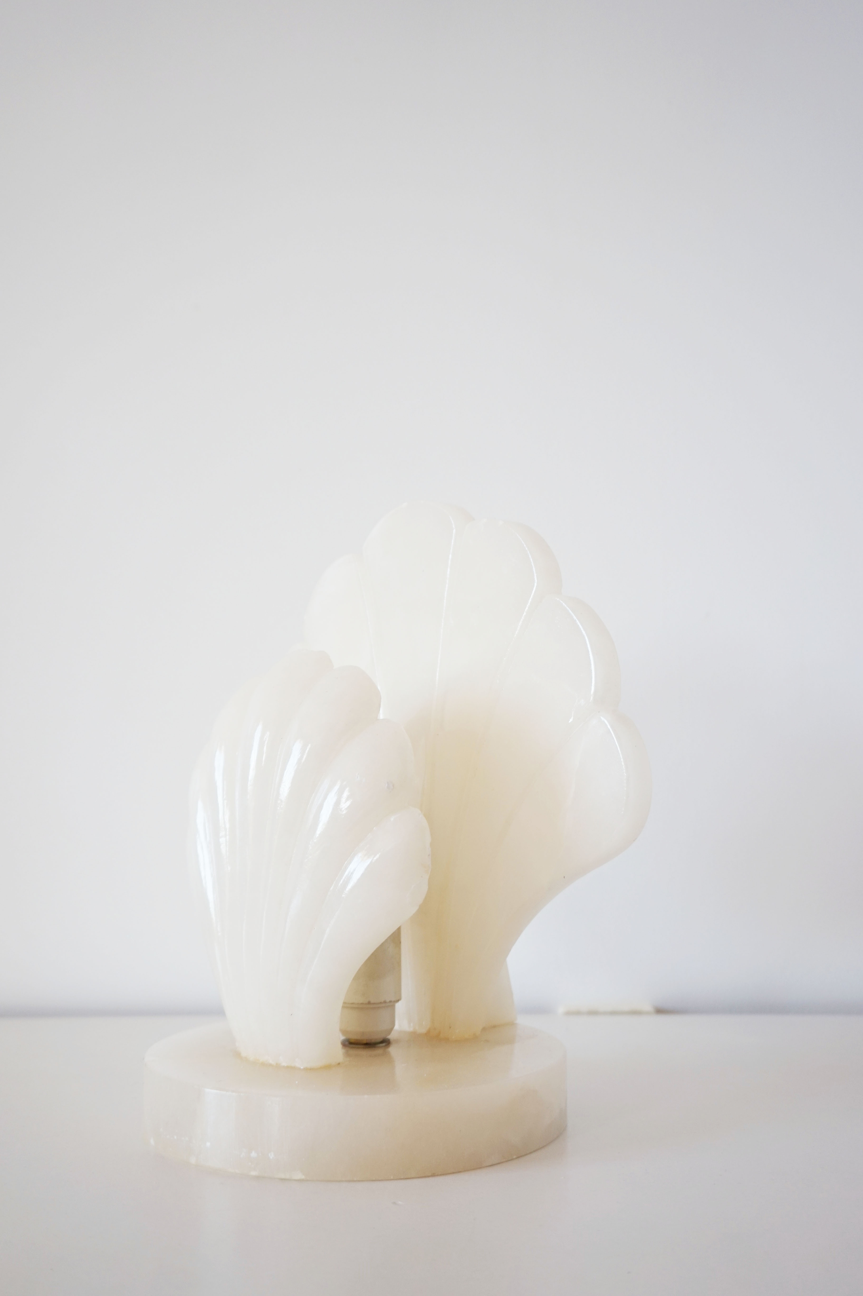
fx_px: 1242
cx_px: 432
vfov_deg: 55.1
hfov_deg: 38.3
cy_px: 648
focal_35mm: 34
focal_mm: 23
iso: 125
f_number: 4
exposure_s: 1/60
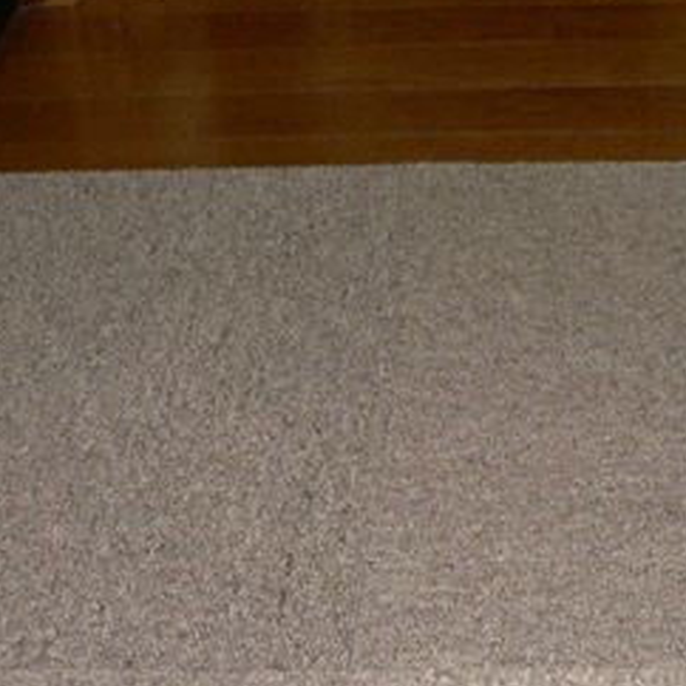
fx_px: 1883
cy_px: 482
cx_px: 482
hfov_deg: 20.5
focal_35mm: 84
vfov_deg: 20.5
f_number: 2.8
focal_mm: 6
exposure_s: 1/60
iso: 400
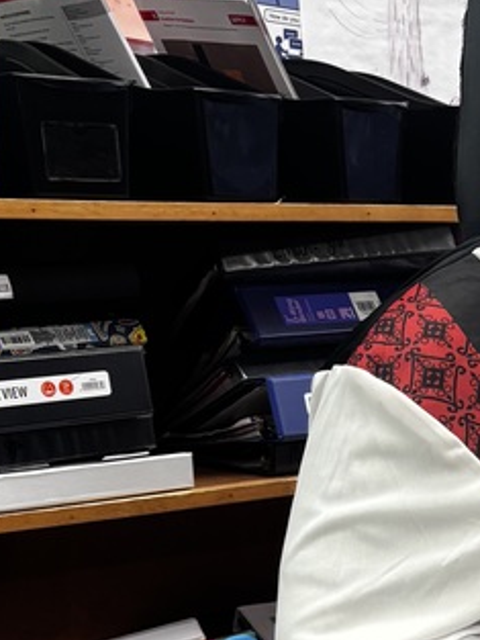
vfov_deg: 22.2
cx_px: 676
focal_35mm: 85
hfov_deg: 16.2
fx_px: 1570
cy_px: 640
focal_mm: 5.96
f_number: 1.6
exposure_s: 1/120
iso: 125
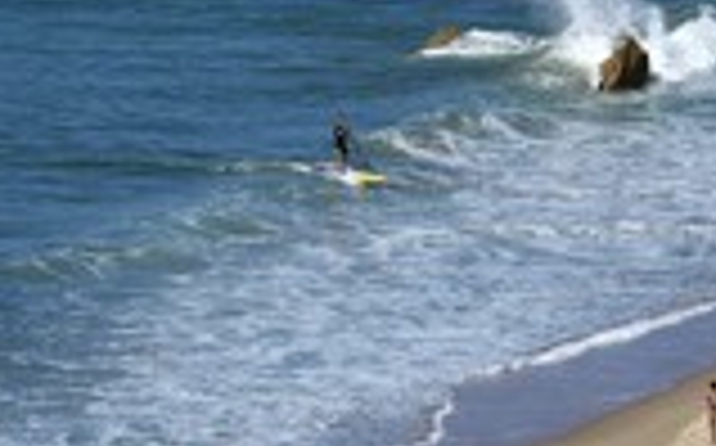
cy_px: -32
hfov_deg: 3.9
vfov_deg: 2.4
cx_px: 901
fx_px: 10507
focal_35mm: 539
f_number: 14
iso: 200
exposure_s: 1/250
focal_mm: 200
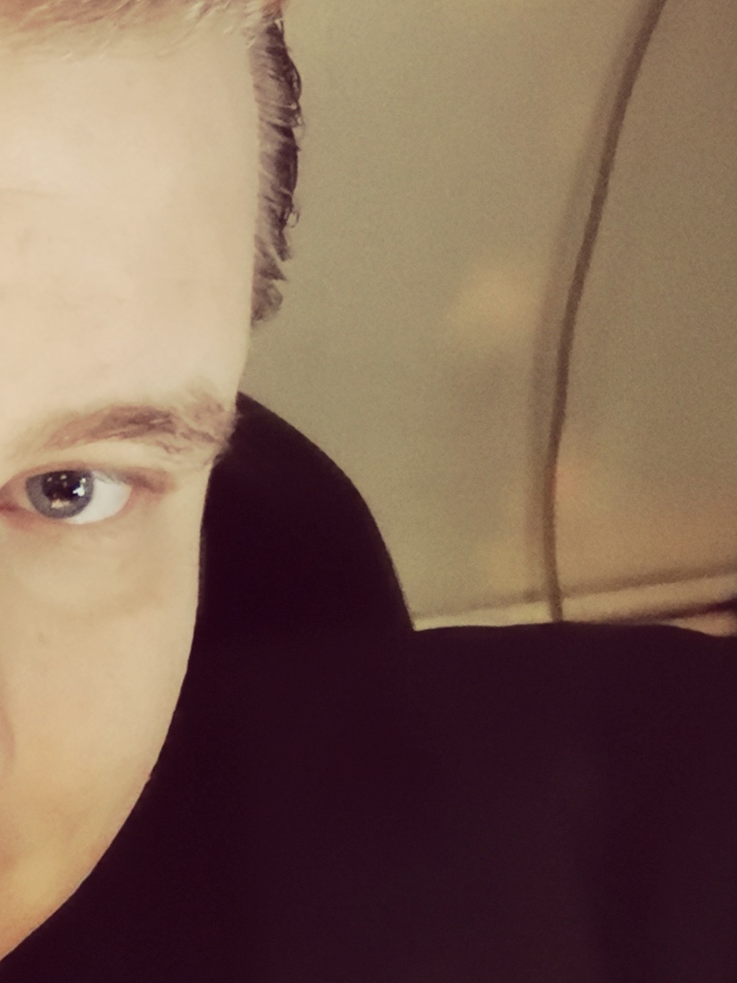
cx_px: -33
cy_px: 664
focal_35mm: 77
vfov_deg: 25.2
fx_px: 2186
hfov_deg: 18.5
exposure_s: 1/12.5
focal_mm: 3.84
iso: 1250
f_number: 2
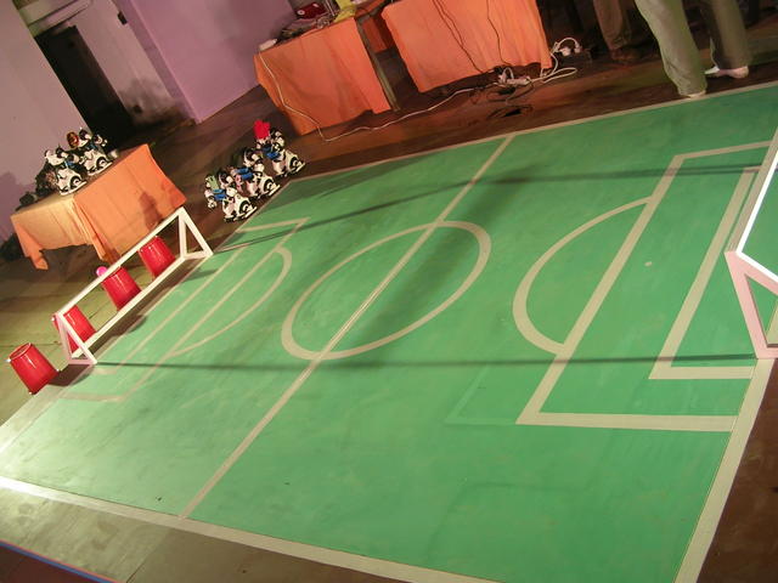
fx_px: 854
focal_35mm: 38
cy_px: 292
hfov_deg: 49.0
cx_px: 389
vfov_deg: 37.7
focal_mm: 5.8
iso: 50
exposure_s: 1/68.1
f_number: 2.8
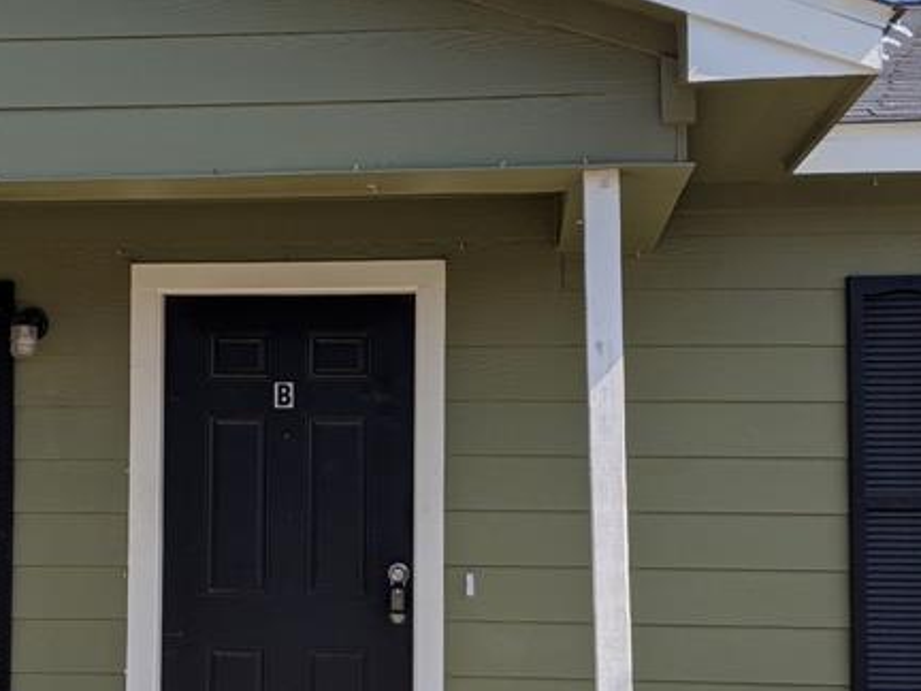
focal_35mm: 64
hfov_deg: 30.0
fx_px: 1703
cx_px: 298
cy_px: 441
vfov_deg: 22.9
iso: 59
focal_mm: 4.44
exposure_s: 1/2347
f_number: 1.8
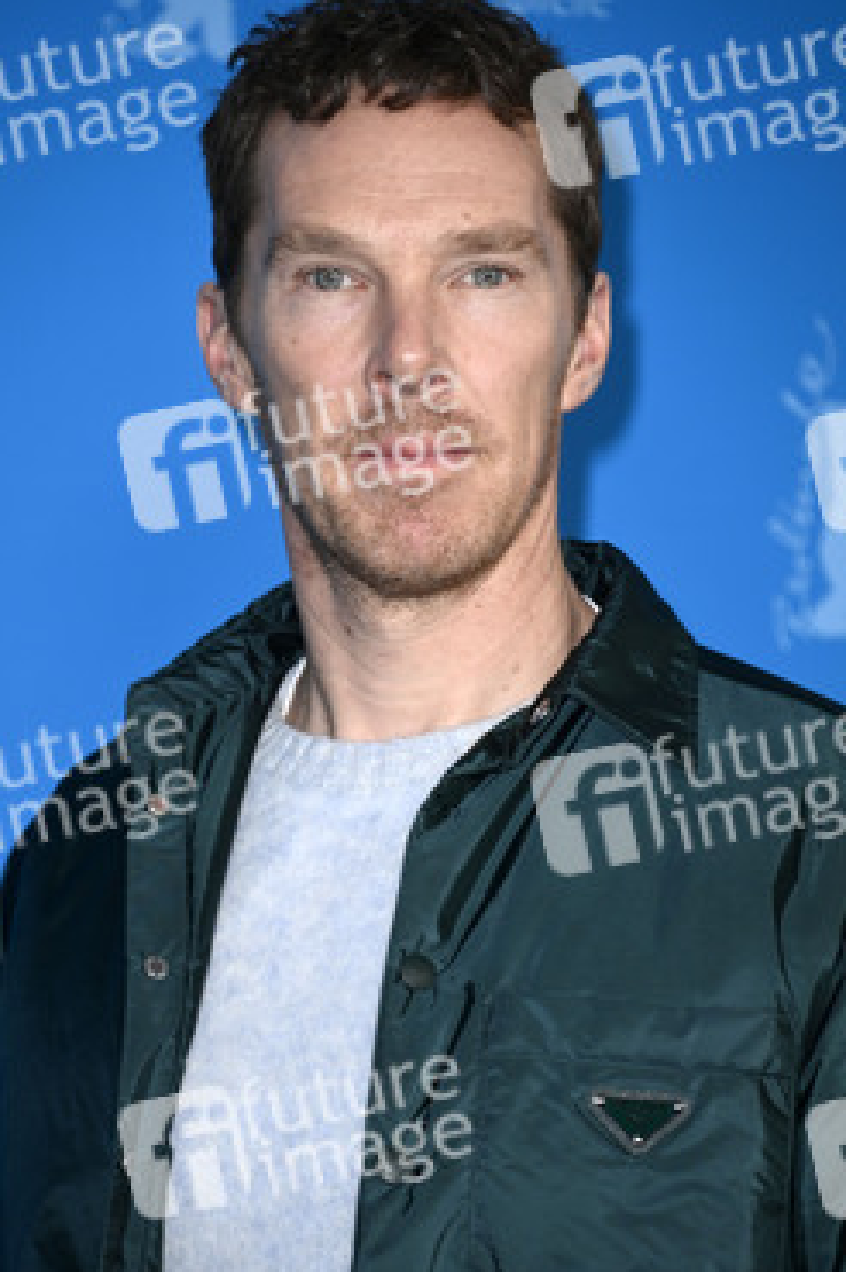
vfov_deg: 7.6
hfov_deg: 5.1
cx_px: 395
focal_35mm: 270
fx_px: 9535
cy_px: 622
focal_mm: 250
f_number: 5.6
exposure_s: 1/200
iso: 800
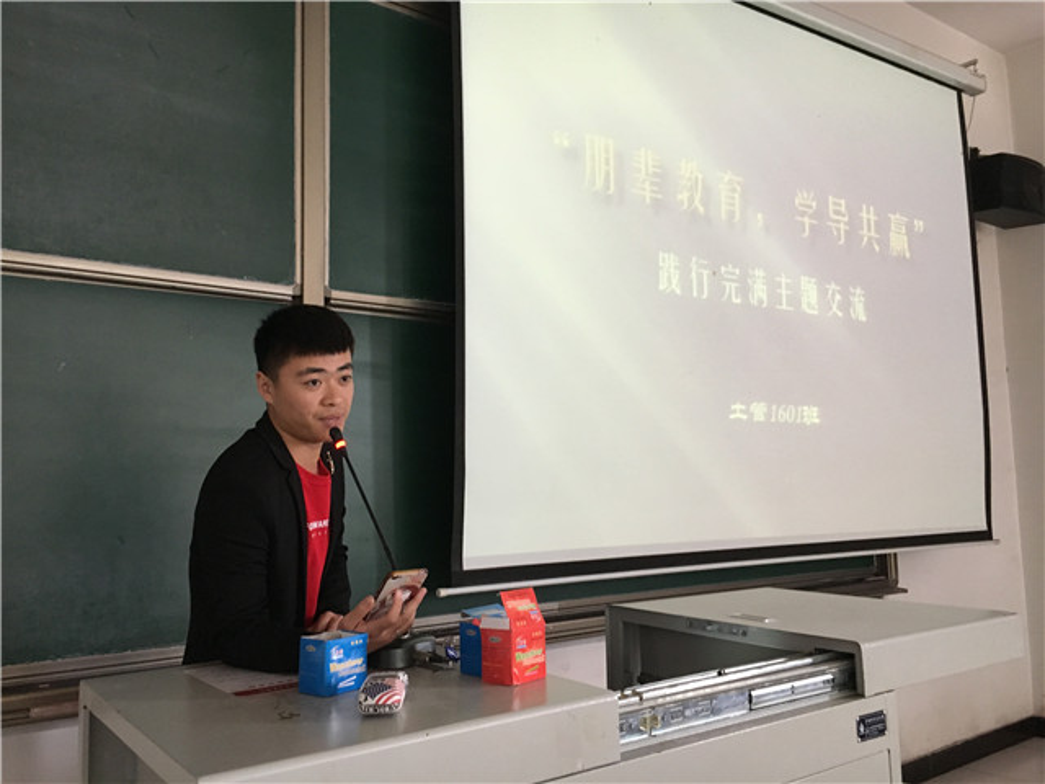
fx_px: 875
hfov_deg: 61.7
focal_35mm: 29
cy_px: 392
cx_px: 522
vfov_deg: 48.2
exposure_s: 1/20
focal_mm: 4.15
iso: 200
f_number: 2.2
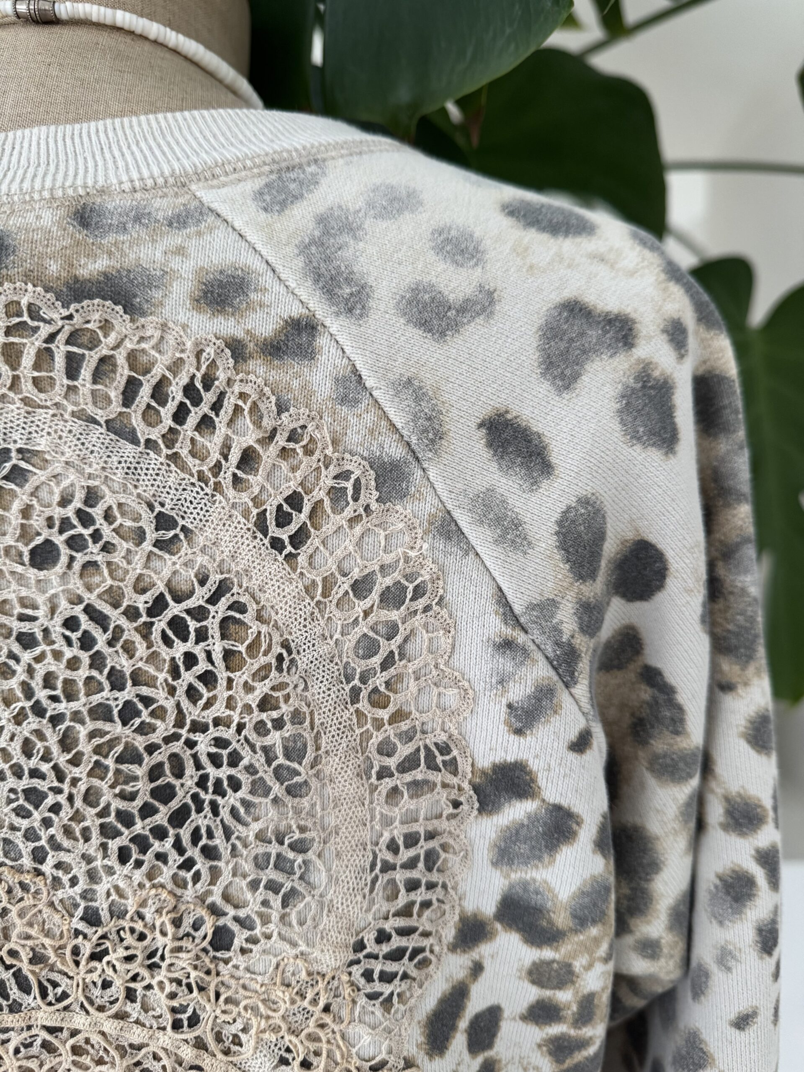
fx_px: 743
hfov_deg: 56.8
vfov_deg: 71.6
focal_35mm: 24
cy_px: 536
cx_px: 402
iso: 200
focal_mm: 6.76
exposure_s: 1/113
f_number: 1.78
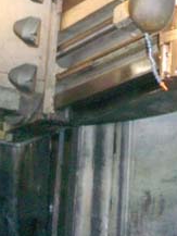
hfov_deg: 14.0
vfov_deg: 18.1
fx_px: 715
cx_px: 139
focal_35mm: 105
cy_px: -17
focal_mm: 7.9
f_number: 2.8
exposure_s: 1/60
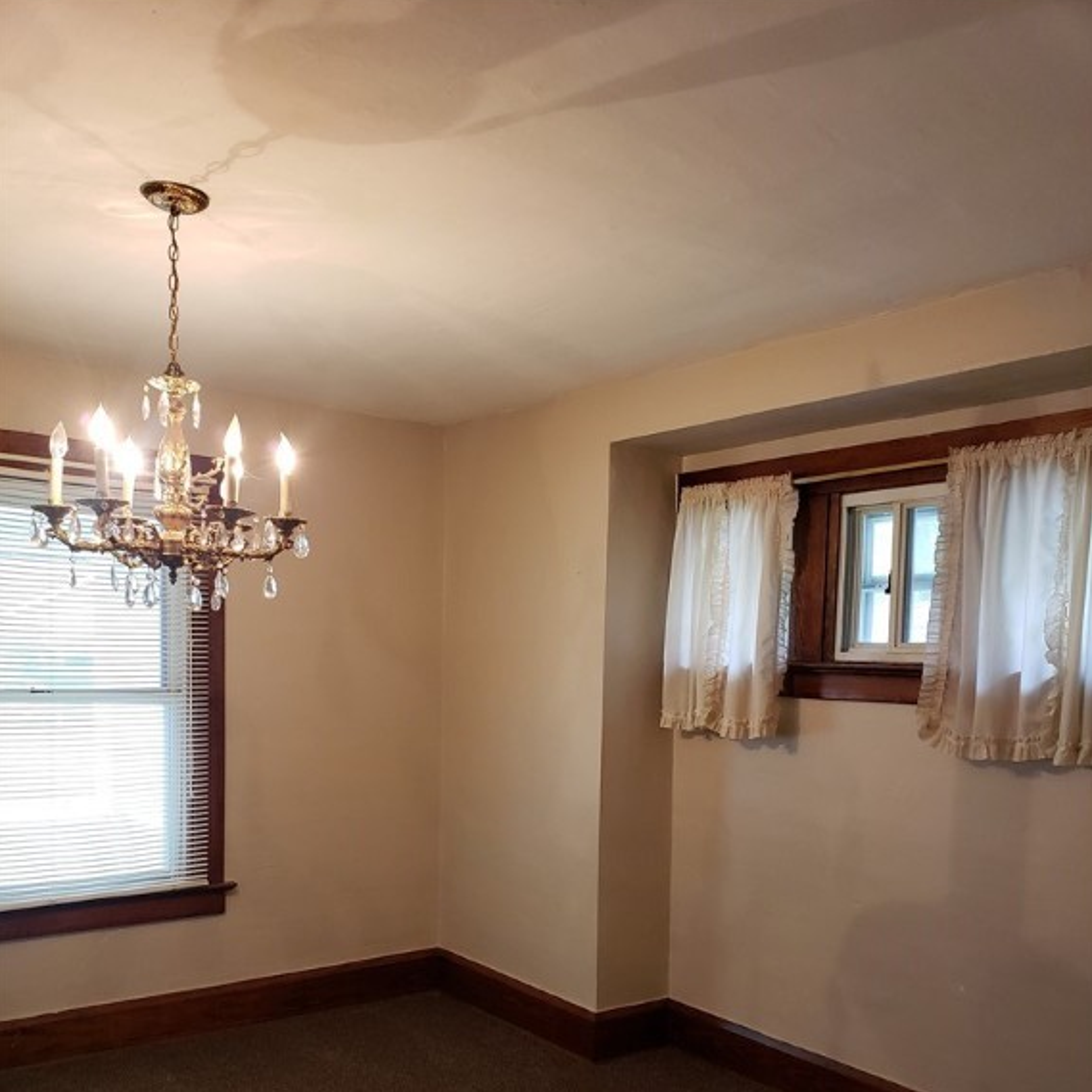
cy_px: 727
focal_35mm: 31
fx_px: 1106
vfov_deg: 51.6
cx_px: 549
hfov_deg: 52.5
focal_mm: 4.3
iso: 320
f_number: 2.4
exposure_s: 1/60
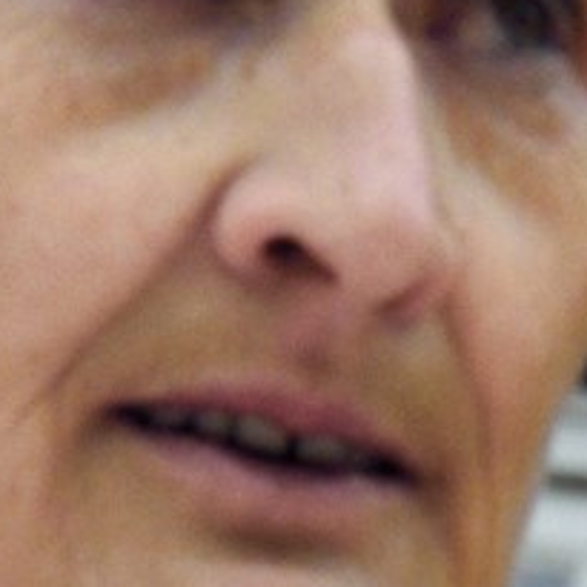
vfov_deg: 4.6
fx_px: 6504
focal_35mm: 339
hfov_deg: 5.1
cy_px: 2493
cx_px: 744
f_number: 13
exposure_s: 1/250
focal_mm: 34
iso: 800
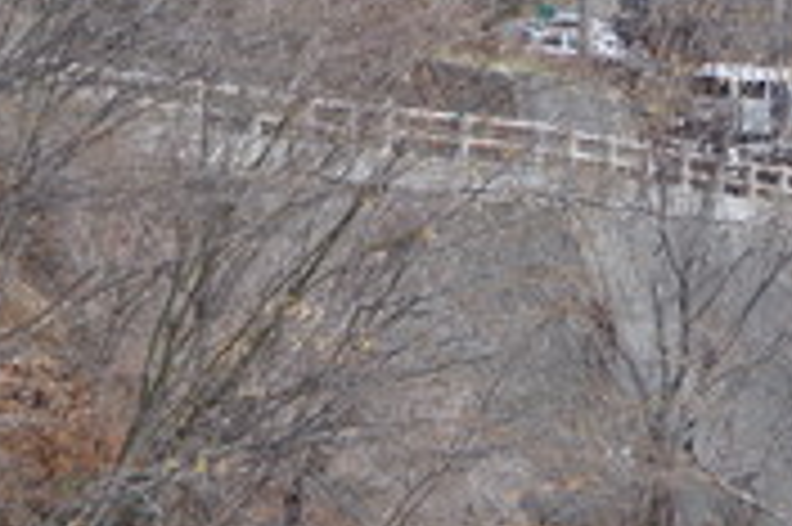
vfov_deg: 6.4
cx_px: 621
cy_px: 34
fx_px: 4682
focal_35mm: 213
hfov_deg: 9.6
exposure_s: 1/100
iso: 100
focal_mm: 50
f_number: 5
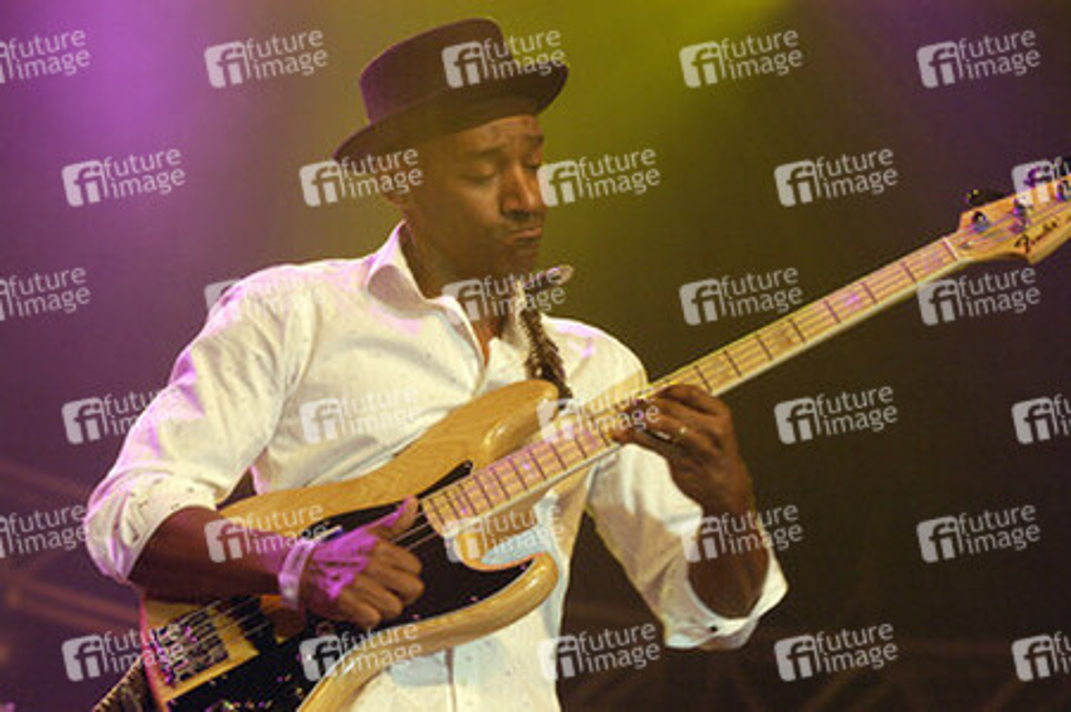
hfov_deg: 13.0
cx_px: 536
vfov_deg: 8.7
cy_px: 356
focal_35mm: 158
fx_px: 4682
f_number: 4
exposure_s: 1/90
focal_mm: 105
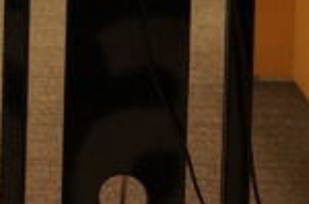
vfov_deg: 6.0
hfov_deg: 8.9
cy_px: -359
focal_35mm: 215
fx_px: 1843
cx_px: -365
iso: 800
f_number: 4
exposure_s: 1/160
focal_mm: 21
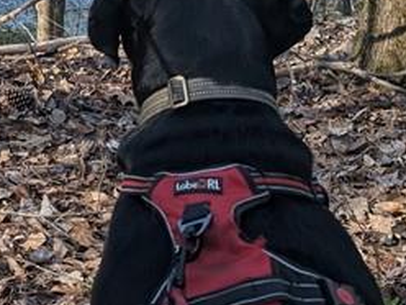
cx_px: -186
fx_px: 1161
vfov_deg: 13.8
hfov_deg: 17.9
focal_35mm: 99
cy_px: -182
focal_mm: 6.9
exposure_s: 1/320
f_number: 1.68
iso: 20
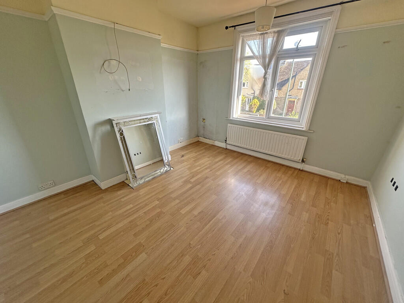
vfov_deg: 85.7
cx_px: 202
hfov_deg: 102.1
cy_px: 152
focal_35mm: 14
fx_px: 163
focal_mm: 2.22
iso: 100
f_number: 2.2
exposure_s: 1/99
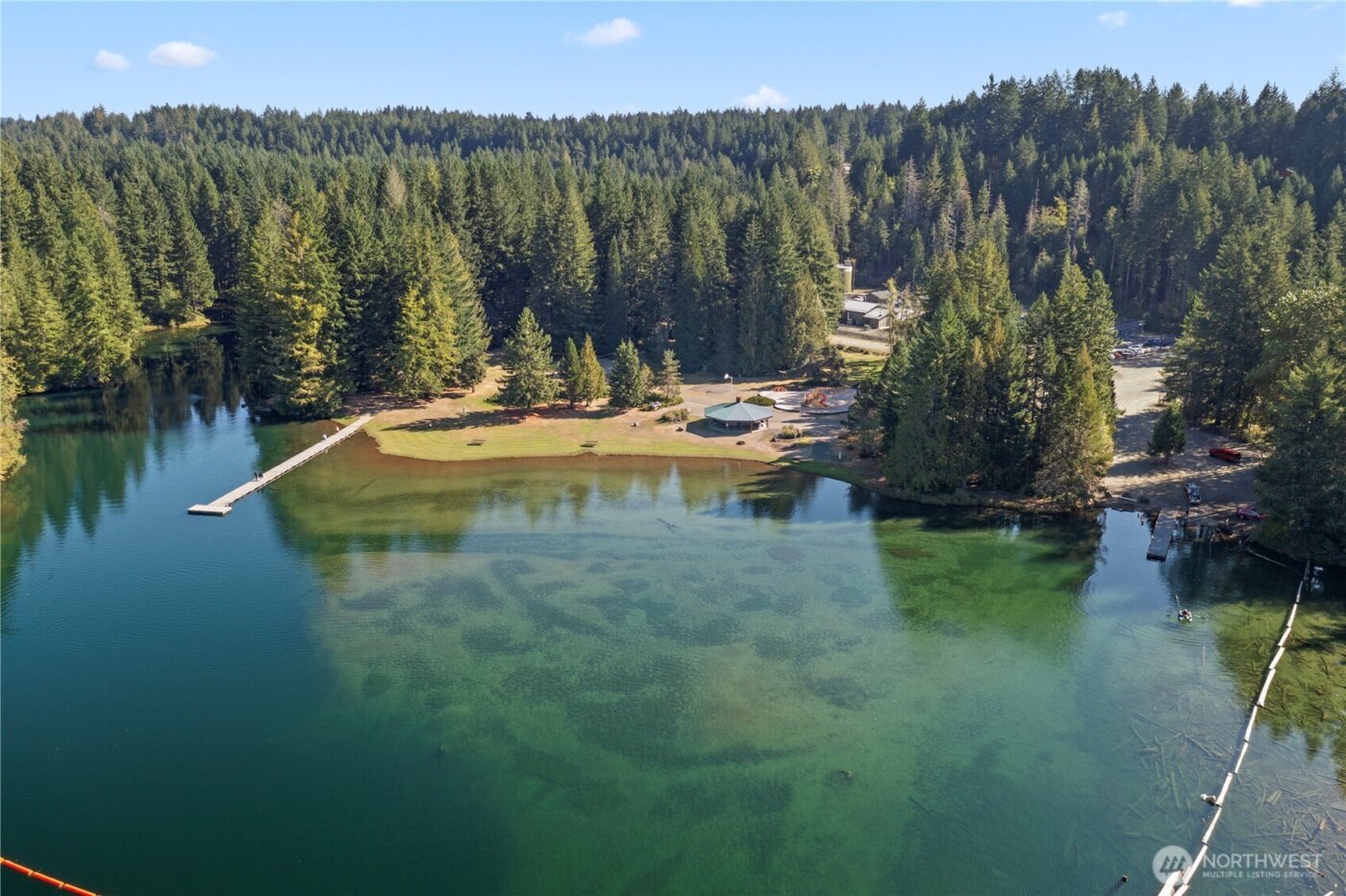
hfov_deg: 65.5
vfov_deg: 46.4
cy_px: 448
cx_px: 673
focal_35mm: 28
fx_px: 1046
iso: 100
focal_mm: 10.26
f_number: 3.2
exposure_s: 1/50
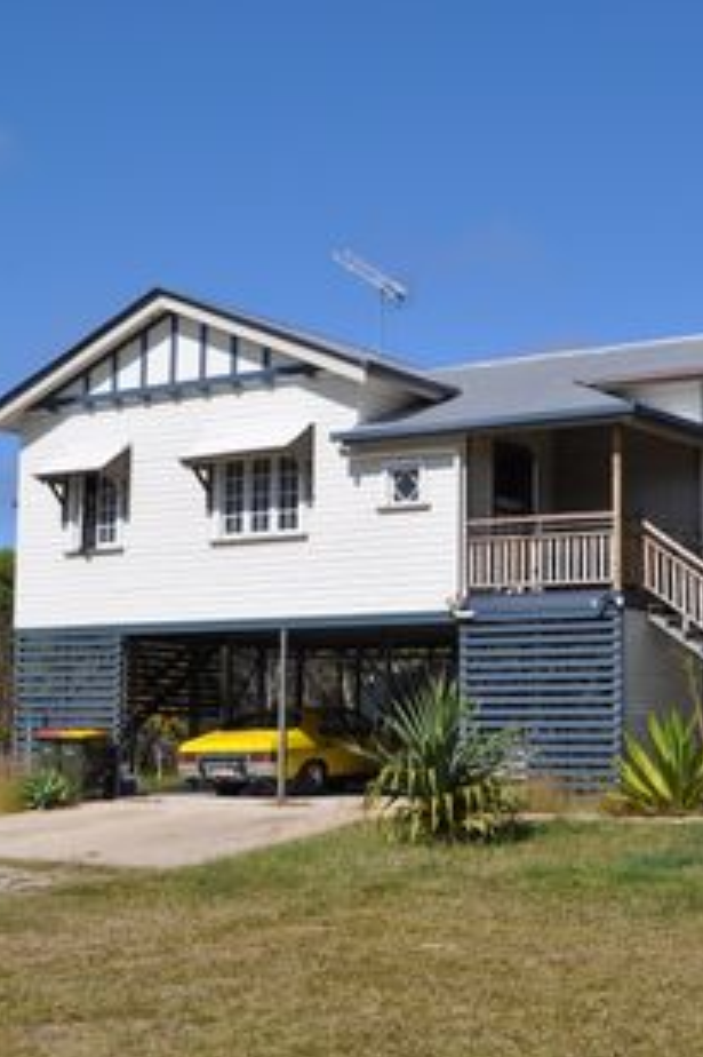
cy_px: 523
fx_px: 1613
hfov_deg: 24.3
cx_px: 528
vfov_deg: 36.3
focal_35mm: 55
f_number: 10
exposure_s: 1/400
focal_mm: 24
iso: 200
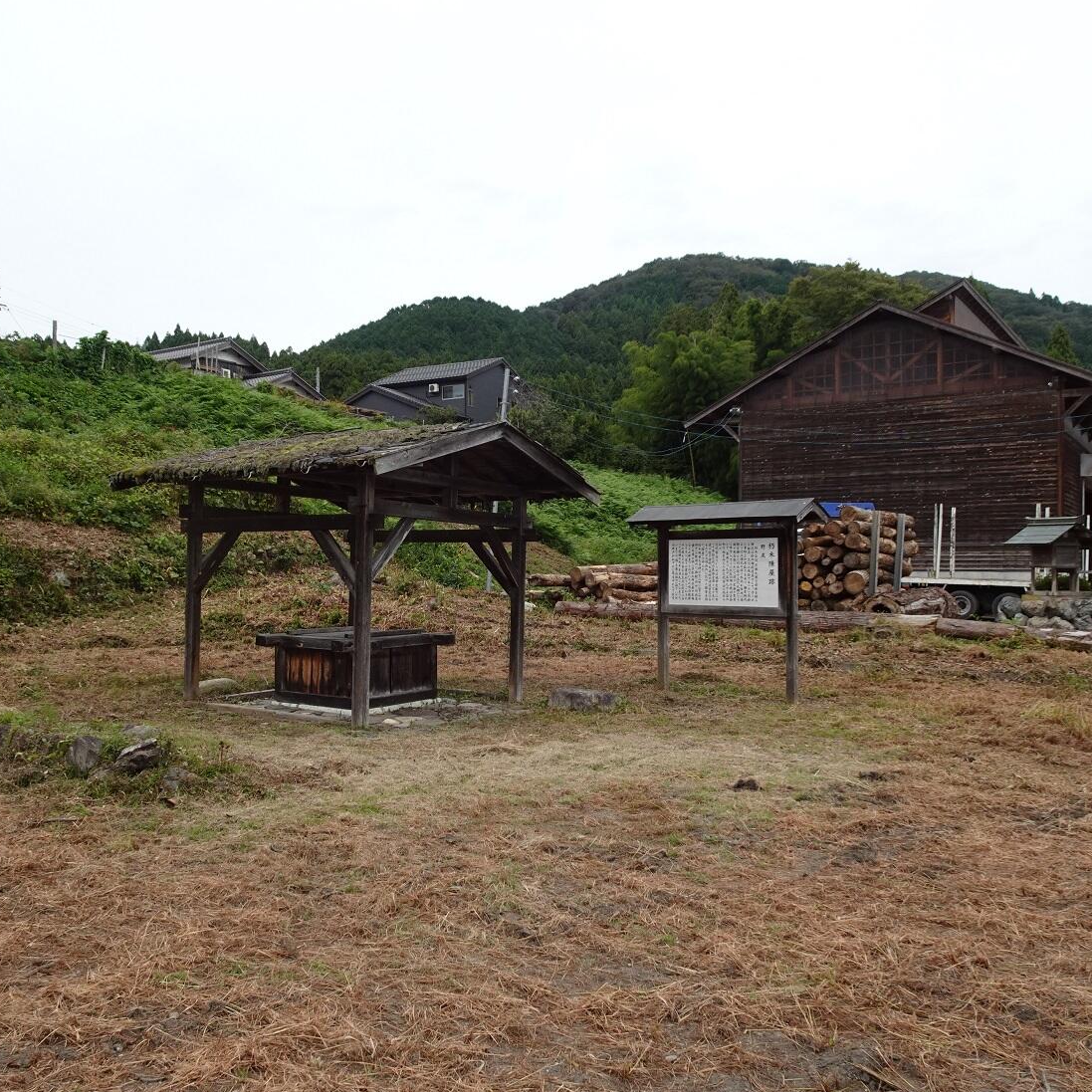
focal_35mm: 29
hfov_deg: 55.5
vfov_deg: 55.6
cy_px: 556
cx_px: 477
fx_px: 1035
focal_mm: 4.2
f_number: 3.5
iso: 80
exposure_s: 1/400
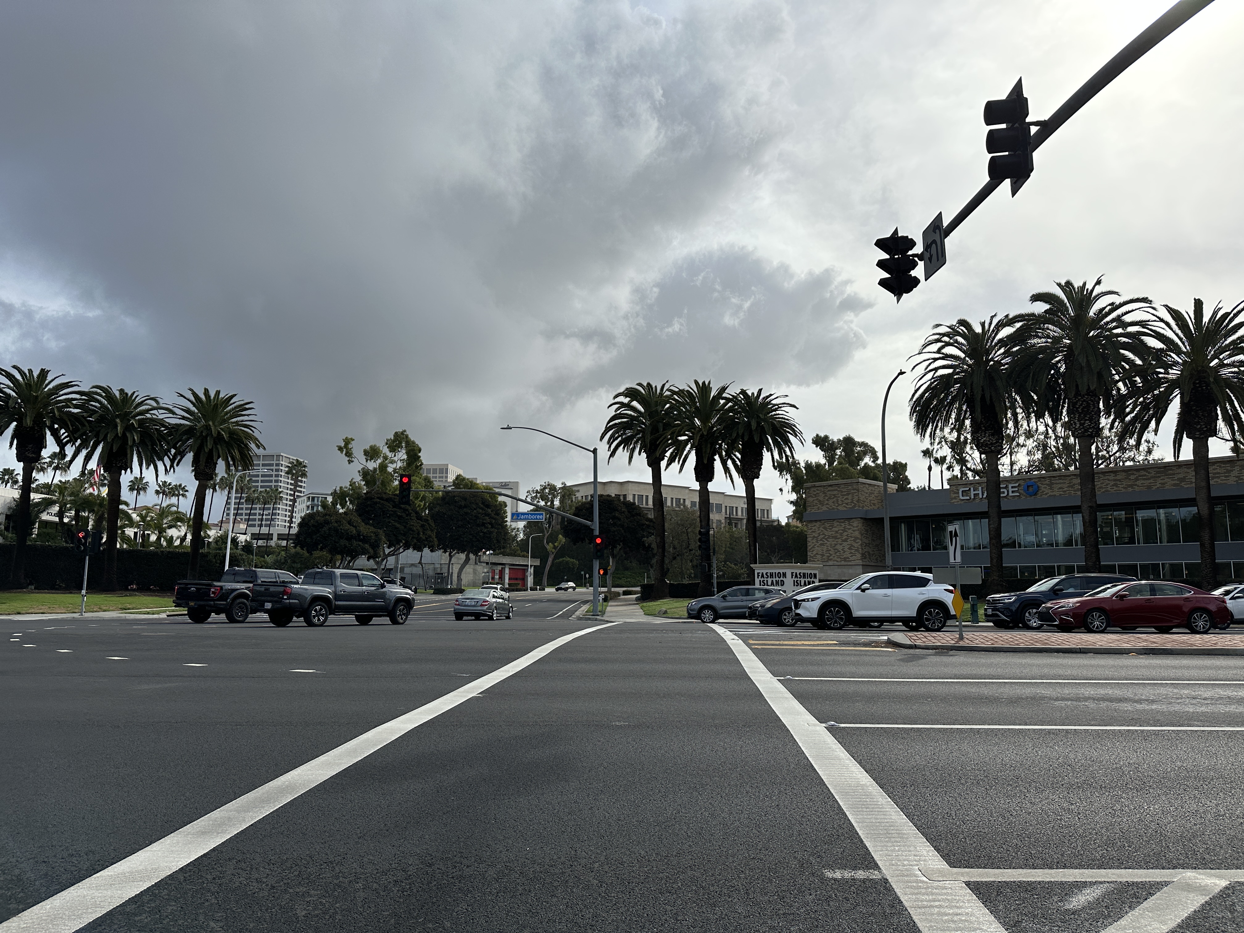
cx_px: 622
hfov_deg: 71.6
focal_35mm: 24
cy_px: 466
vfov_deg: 56.8
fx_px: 862
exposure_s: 1/7042
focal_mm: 6.86
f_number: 1.78
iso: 80
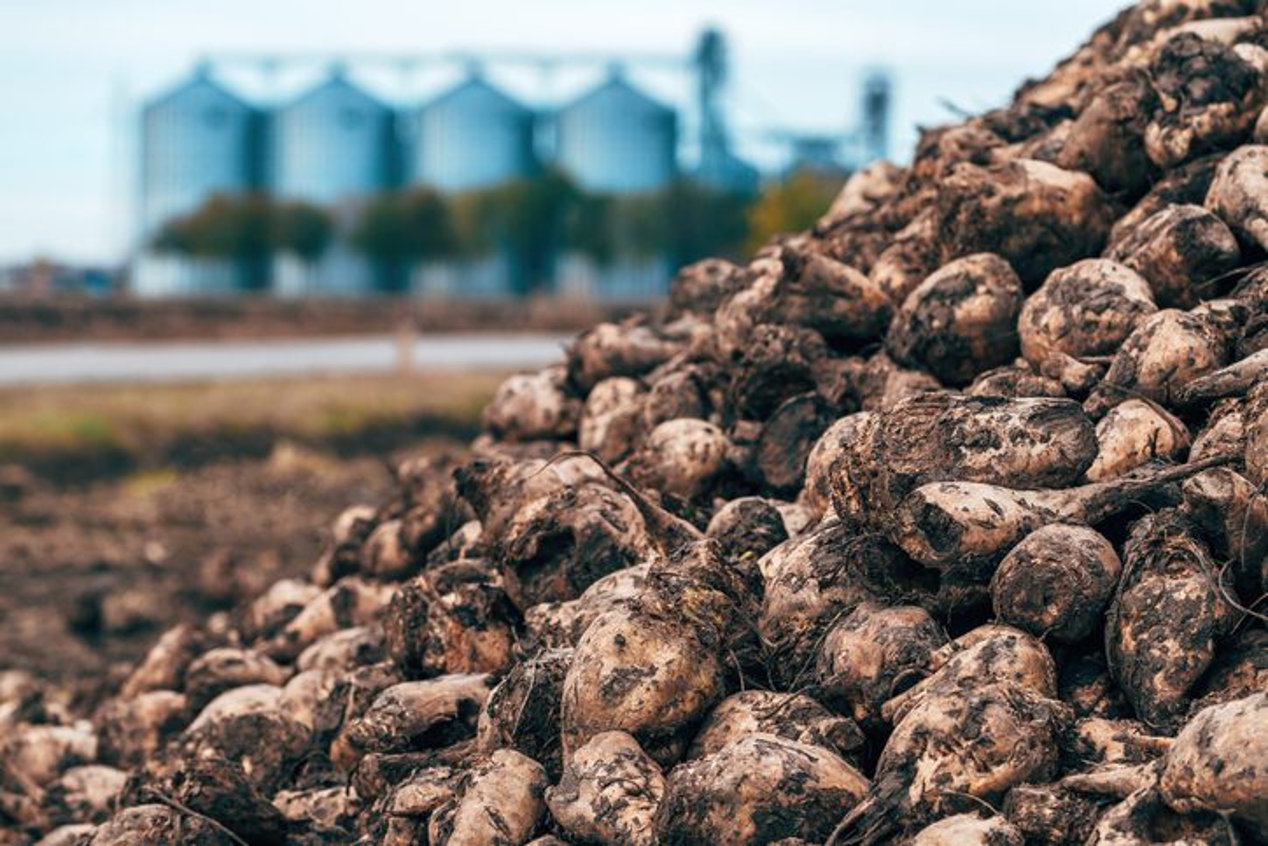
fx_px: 4580
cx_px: 634
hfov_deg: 15.8
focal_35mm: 130
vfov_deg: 10.6
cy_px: 423
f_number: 6.3
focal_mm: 130
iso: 220
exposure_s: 1/320
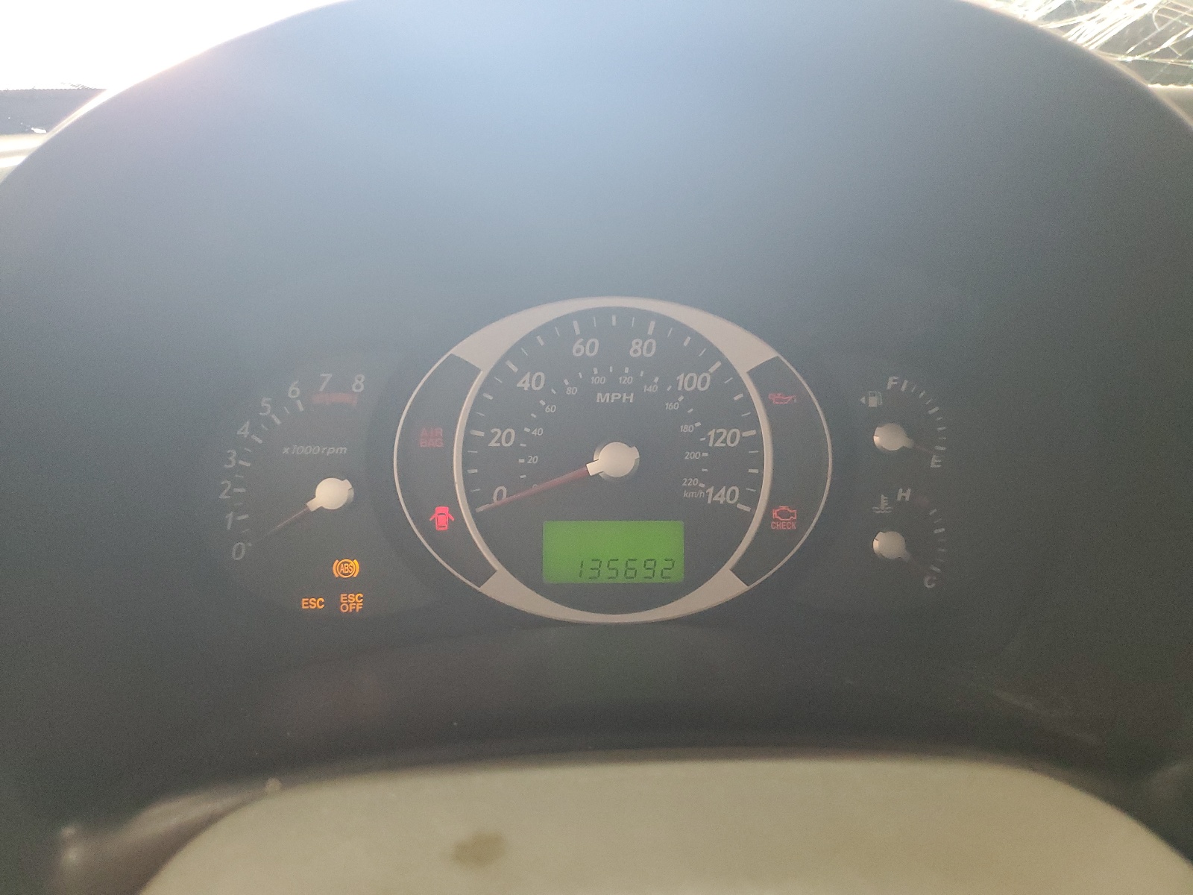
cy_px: 448
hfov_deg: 67.3
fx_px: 896
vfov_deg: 53.1
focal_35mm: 26
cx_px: 596
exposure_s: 1/60.2
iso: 401
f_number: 1.5
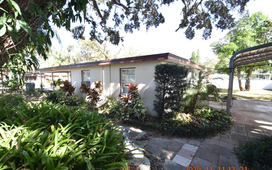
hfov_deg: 97.8
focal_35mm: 16
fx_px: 119
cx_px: 132
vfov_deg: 71.2
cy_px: 89
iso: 800
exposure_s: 1/750
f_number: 3.5
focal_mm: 10
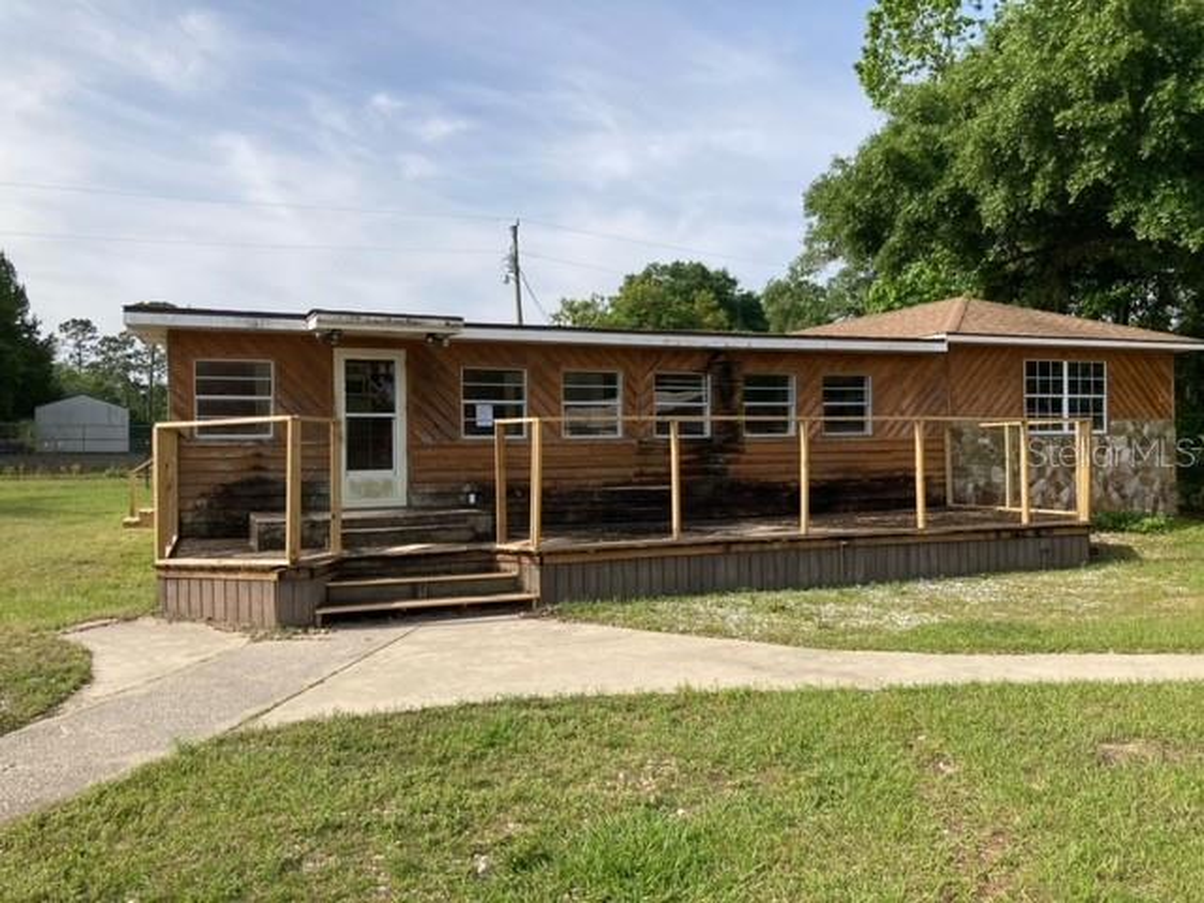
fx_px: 974
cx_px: 602
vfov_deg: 49.7
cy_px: 452
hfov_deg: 63.4
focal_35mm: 28
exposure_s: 1/1715
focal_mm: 3.99
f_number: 1.8
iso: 20
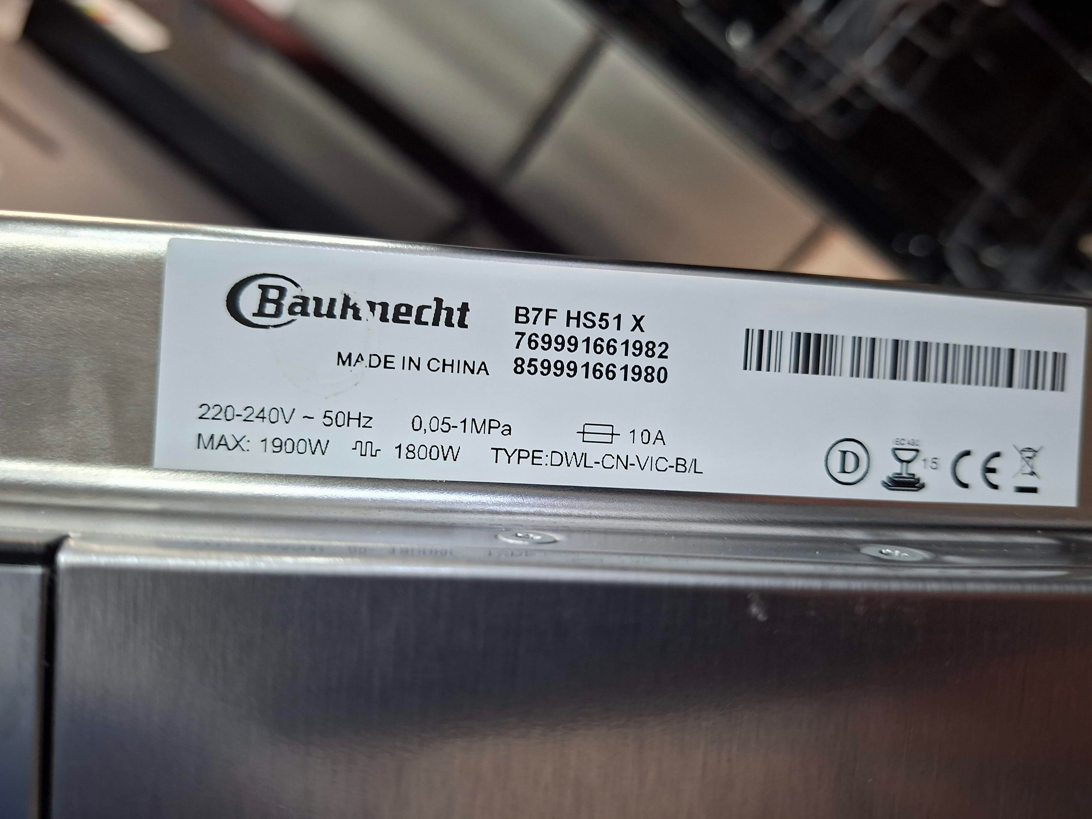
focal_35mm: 23
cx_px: 546
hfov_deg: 73.9
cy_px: 410
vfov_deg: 58.9
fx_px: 726
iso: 320
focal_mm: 5.54
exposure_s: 1/50
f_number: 1.8
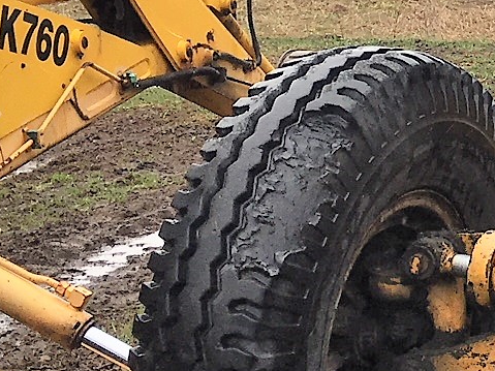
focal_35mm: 122
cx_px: 867
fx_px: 1744
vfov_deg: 12.1
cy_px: 87
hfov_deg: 14.4
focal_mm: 4.15
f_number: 2.2
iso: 25
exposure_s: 1/356
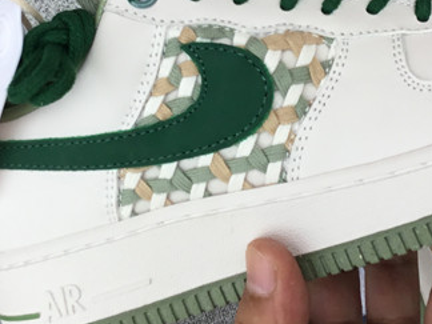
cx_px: 248
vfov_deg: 16.8
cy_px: 7
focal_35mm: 86
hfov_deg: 22.7
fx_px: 1073
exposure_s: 1/668
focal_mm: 3.3
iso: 25
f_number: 2.4
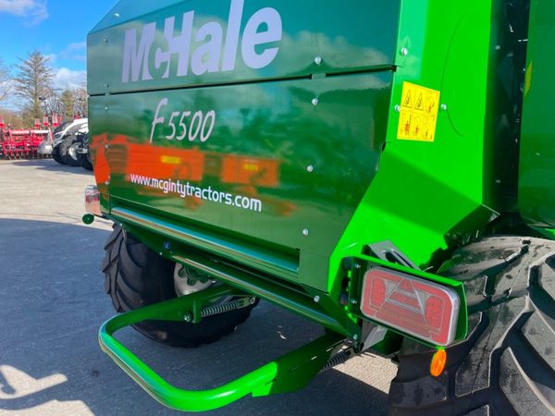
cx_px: 278
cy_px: 208
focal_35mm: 26
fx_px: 417
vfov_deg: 53.1
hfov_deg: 67.3
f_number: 1.6
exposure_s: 1/711
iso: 32
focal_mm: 4.2
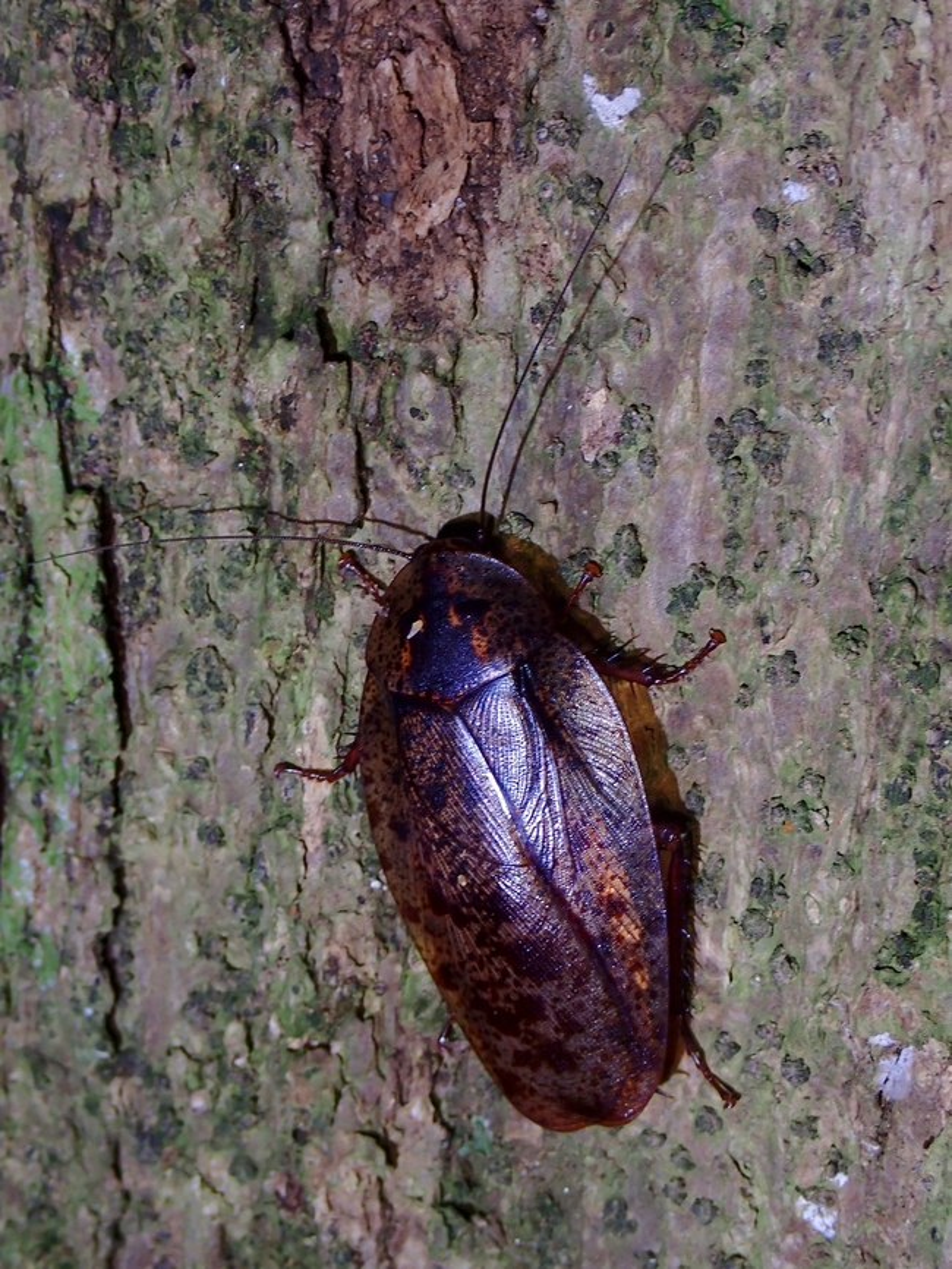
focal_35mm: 58
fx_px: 2126
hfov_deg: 25.2
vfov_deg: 33.2
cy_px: 634
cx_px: 476
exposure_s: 1/125
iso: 200
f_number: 5
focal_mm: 10.35
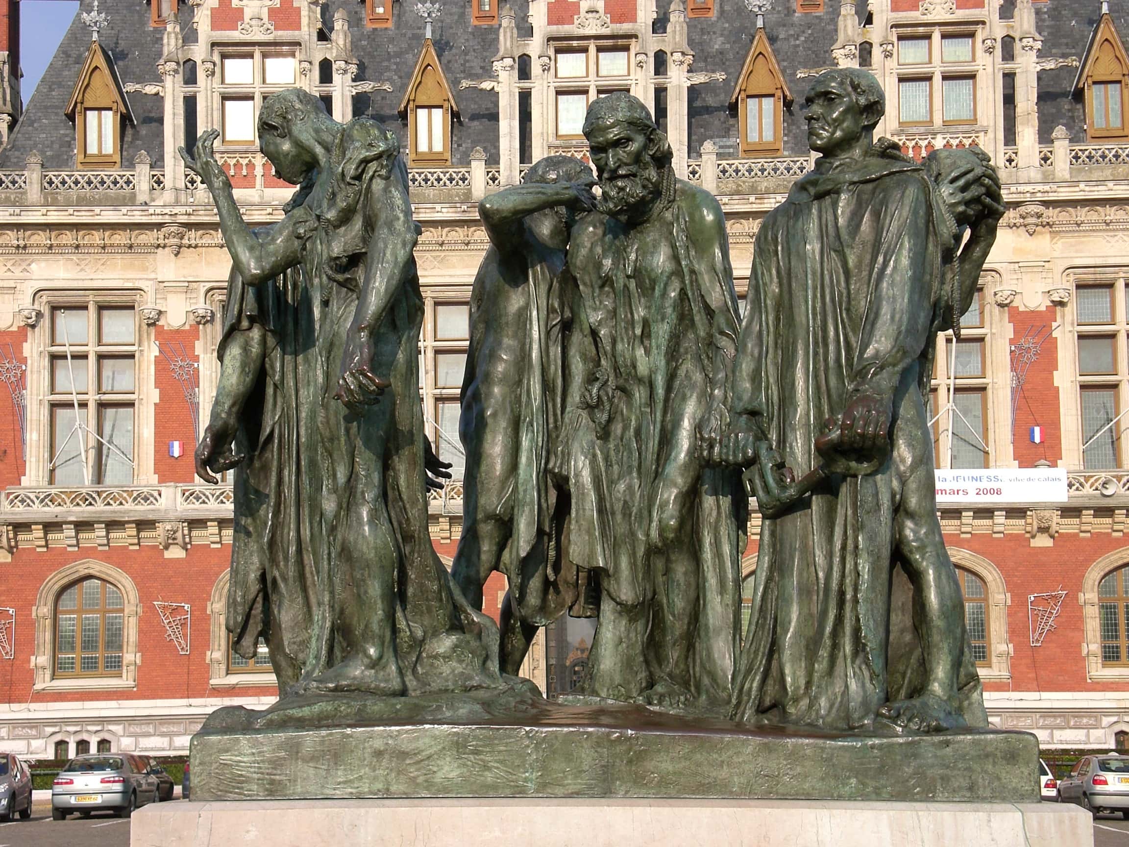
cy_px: 424
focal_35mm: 75
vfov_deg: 19.6
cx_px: 564
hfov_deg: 26.0
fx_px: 2446
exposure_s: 1/200
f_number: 6.4
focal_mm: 12.47
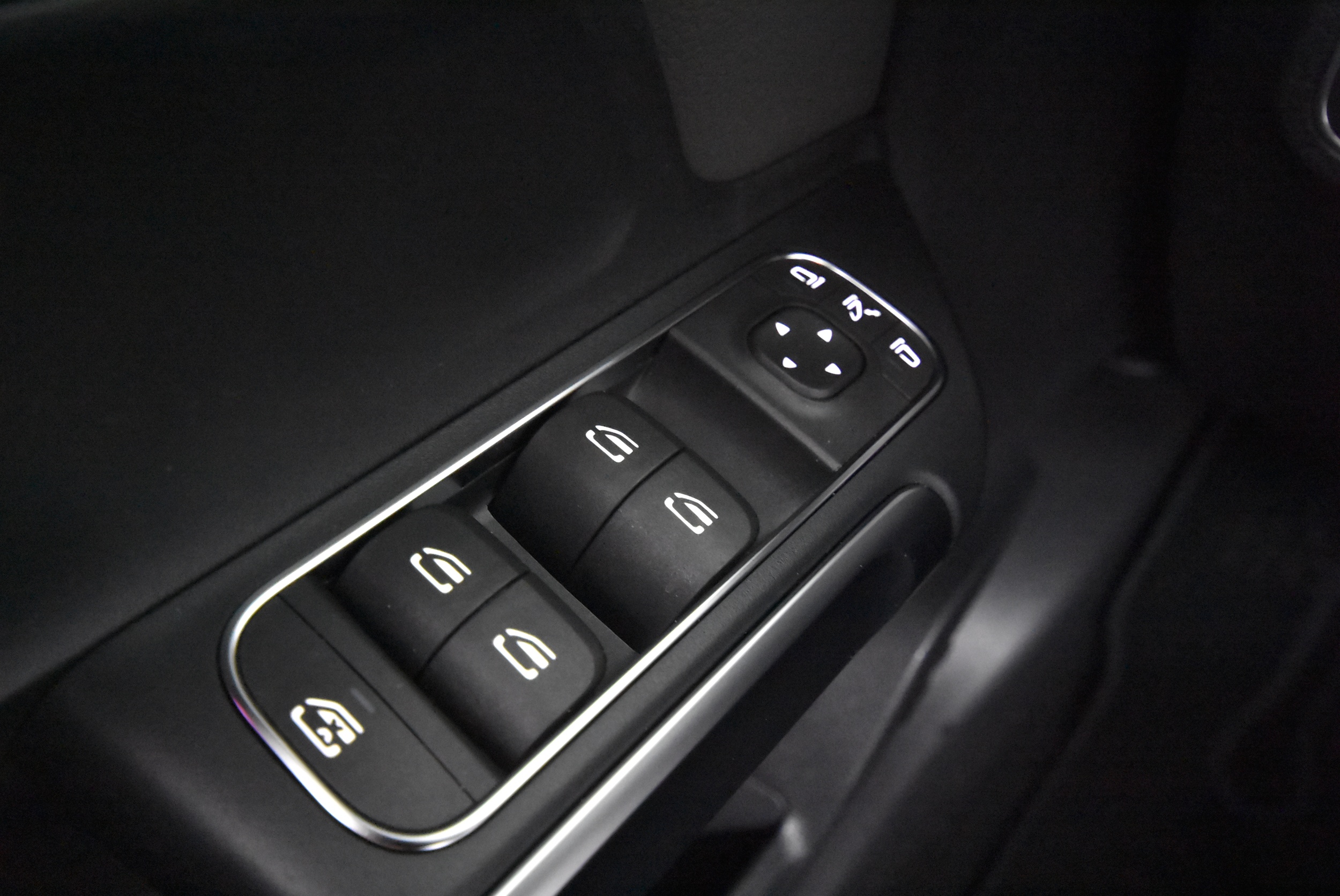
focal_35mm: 30
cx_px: 670
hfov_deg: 61.9
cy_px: 448
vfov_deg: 43.7
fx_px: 1117
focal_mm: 20
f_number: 5.6
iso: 12800
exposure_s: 1/13
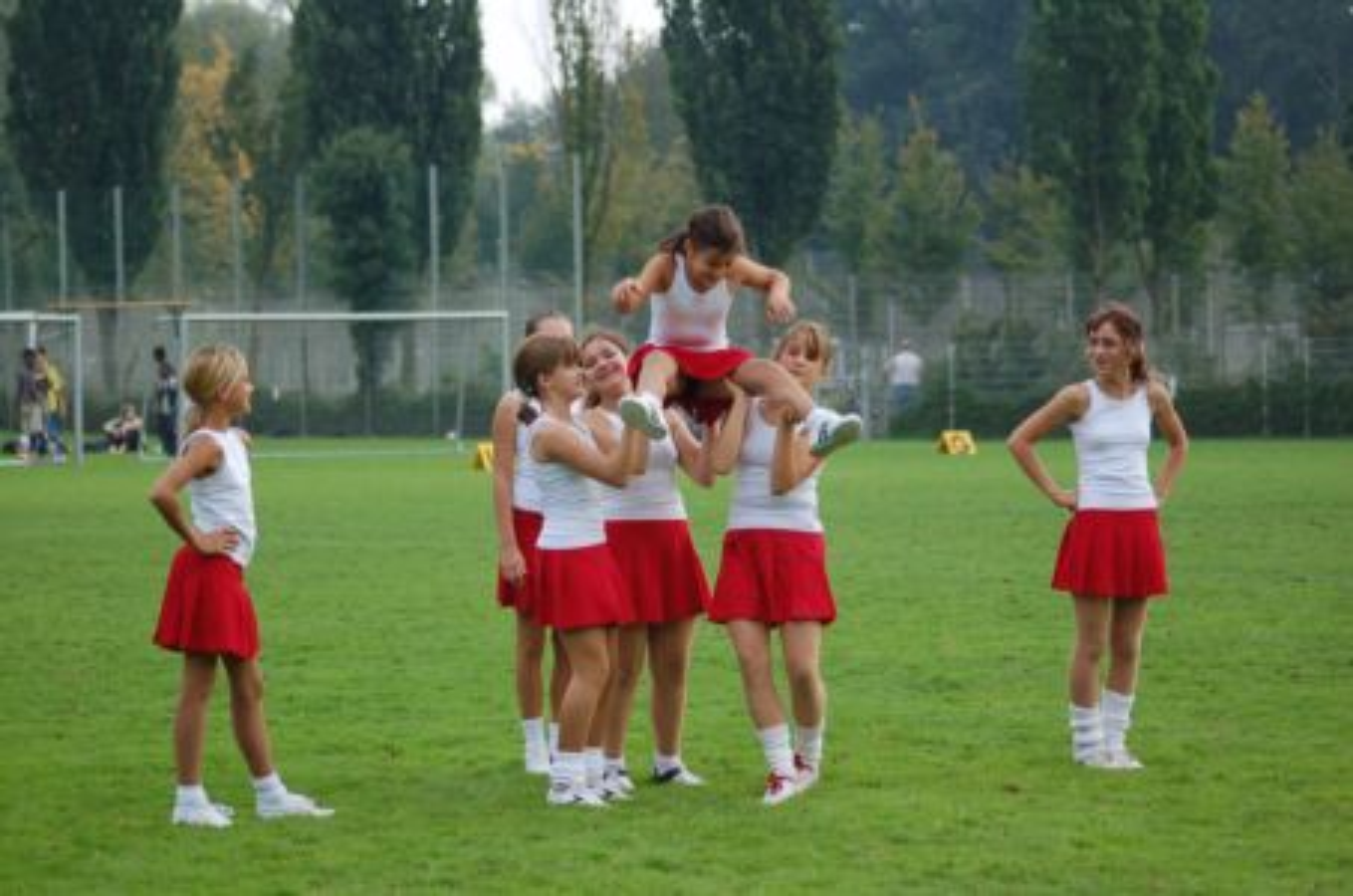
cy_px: 448
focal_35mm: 150
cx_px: 676
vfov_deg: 9.1
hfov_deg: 13.7
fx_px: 5626
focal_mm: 100
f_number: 4.2
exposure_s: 1/800
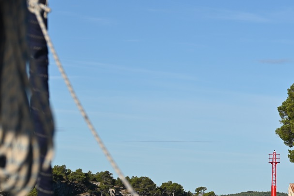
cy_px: 97
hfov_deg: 11.1
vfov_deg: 7.5
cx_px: 307
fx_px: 1494
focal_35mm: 183
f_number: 7.1
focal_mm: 86
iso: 100
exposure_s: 1/640
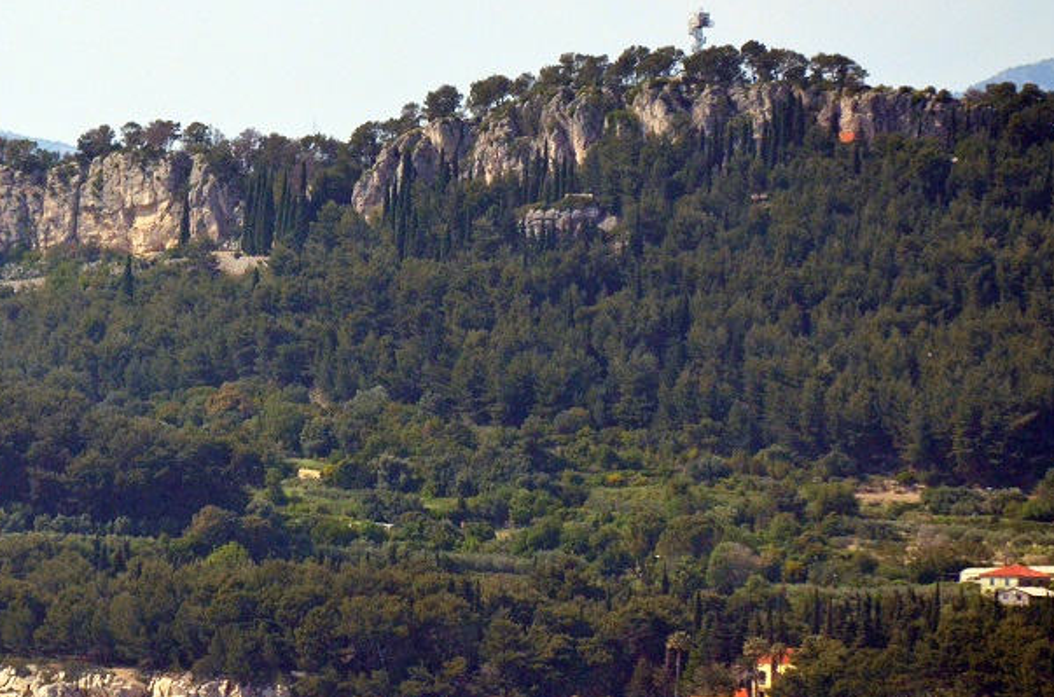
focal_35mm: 547
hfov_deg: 3.8
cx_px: 274
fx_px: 15977
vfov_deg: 2.5
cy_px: 378
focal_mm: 220
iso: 1600
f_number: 5.3
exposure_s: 1/8000
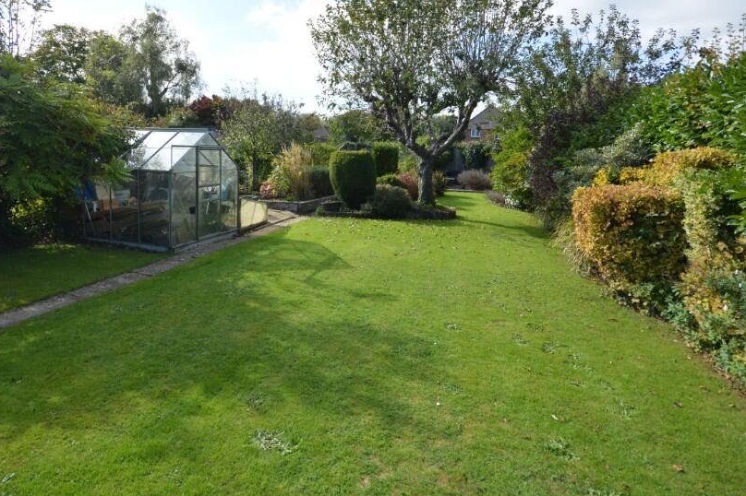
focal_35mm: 19
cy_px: 189
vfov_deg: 63.7
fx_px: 394
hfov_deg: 86.8
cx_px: 343
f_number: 8
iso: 400
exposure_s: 1/640
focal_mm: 10
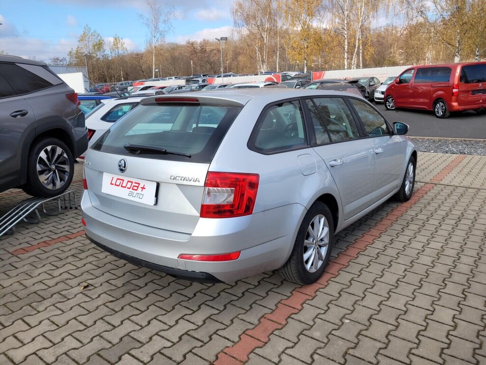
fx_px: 365
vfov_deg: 53.1
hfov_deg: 67.3
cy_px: 182
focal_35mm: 26
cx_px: 243
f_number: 1.8
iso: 40
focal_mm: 5.4
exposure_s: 1/914
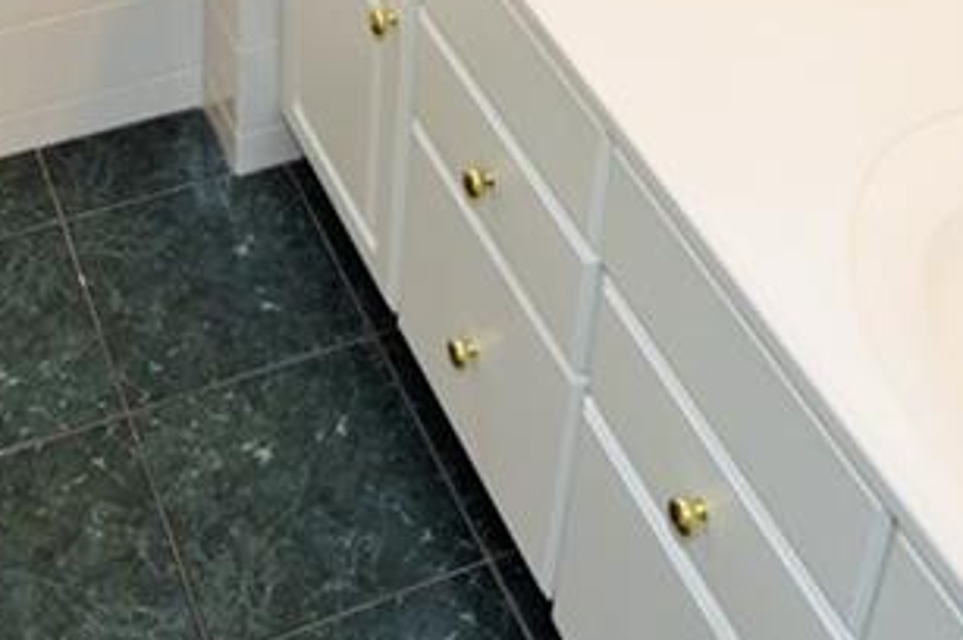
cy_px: -329
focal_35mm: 60
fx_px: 1603
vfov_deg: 19.5
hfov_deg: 33.1
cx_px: 304
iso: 400
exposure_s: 1/80
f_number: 4.5
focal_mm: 12
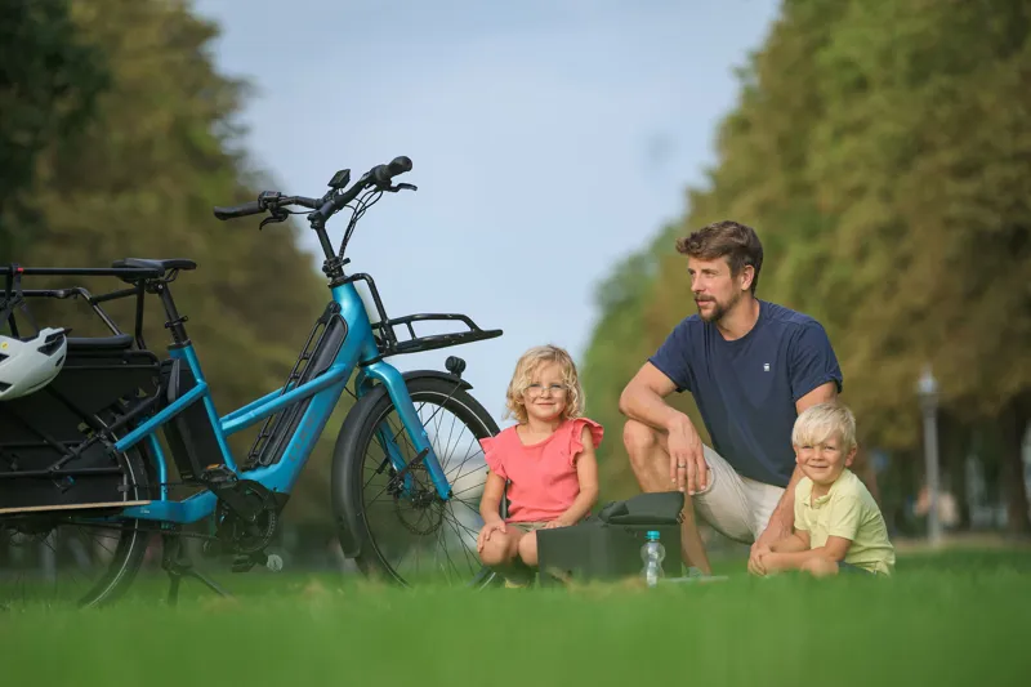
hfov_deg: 12.8
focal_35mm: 160
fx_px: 4581
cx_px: 516
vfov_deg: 8.6
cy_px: 344
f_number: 2.8
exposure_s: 1/640
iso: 100
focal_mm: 160
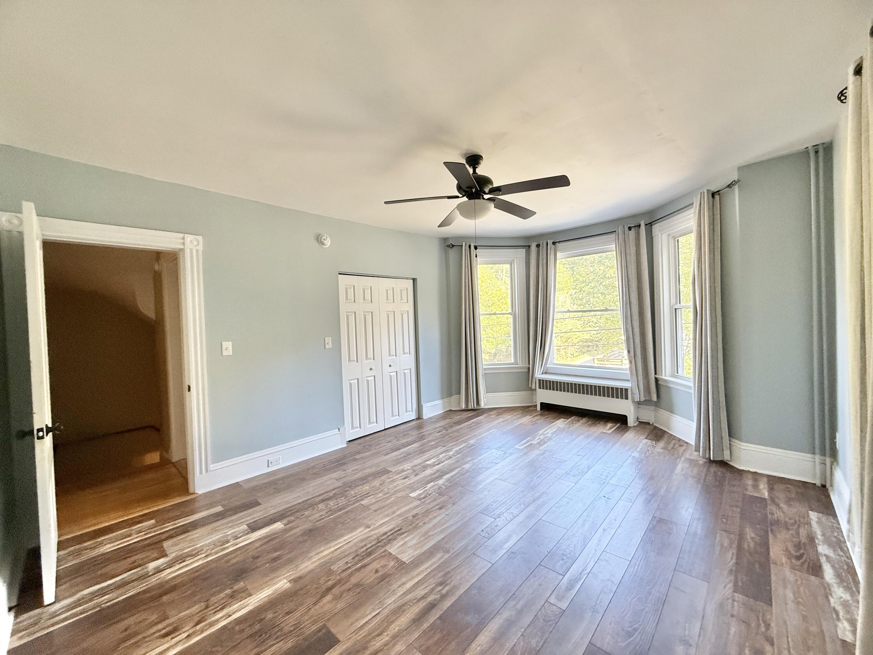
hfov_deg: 102.1
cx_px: 436
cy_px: 328
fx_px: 353
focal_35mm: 14
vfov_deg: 85.7
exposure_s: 1/99
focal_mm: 2.22
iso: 250
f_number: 2.2
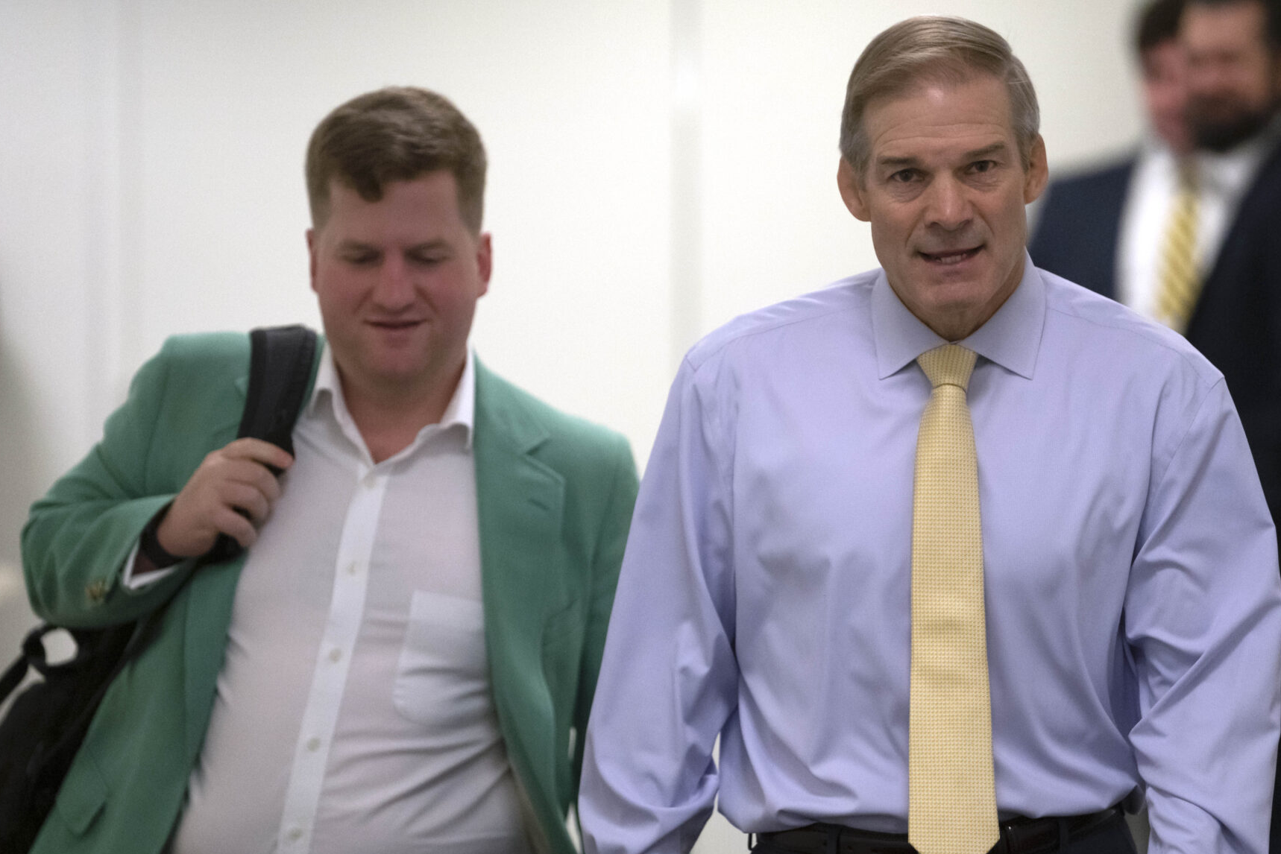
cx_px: 764
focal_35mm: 298
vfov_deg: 4.6
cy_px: 547
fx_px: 10605
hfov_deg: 6.9
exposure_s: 1/400
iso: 5000
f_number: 2.8
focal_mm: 200
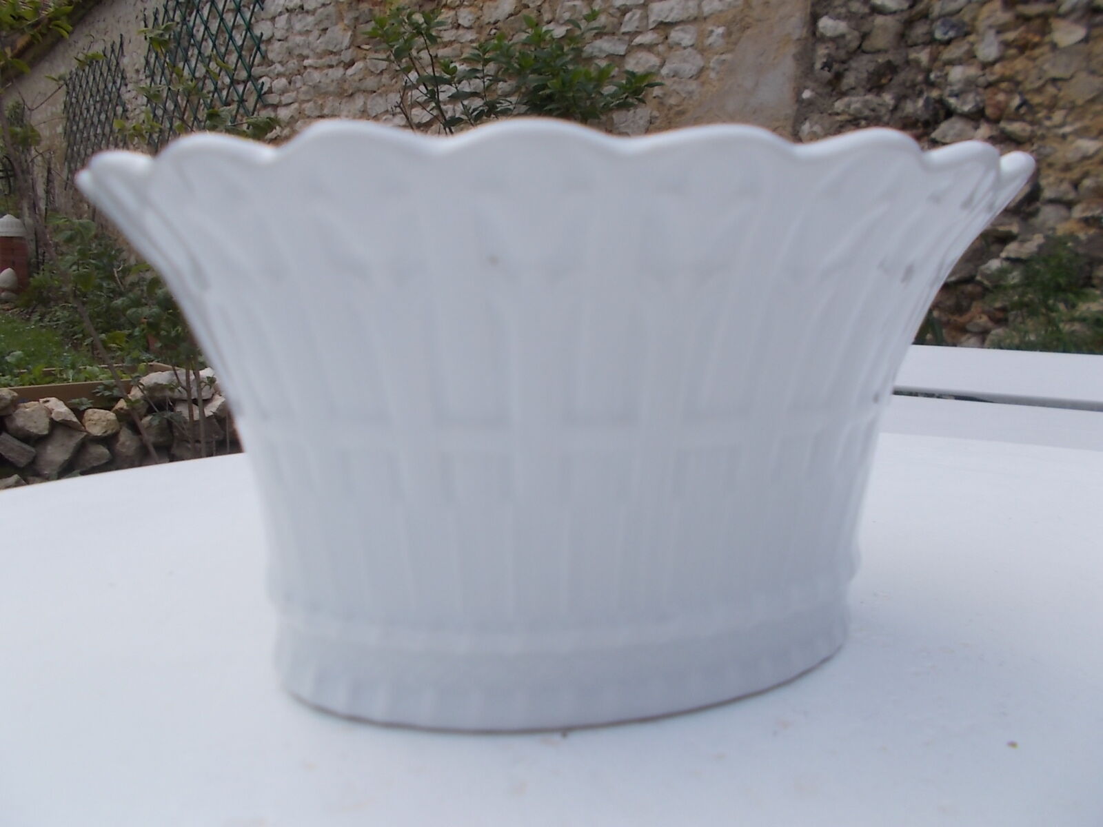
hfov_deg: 67.3
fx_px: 828
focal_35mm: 26
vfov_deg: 53.1
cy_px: 414
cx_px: 552
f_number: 3.2
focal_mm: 4.6
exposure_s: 1/400
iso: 80
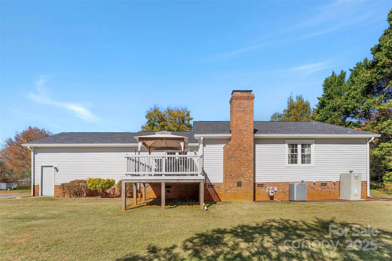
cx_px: 196
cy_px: 130
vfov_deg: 77.7
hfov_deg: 100.7
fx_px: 162
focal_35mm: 15
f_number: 9
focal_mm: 14.9
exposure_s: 1/1600
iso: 3200
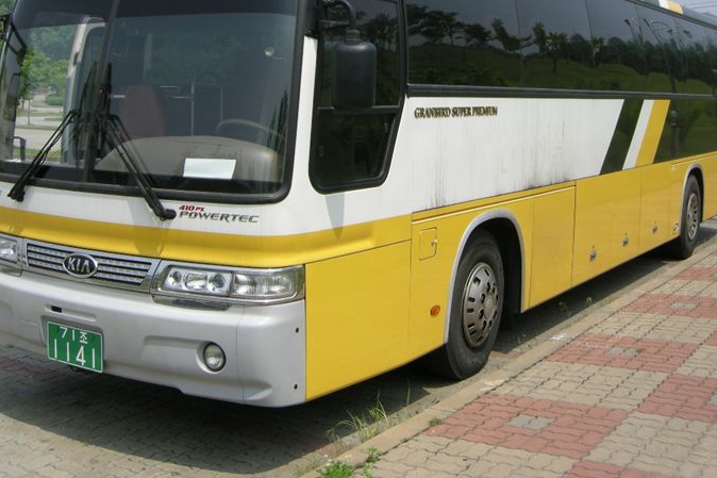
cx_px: 324
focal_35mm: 50
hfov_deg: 39.6
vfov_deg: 26.8
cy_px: 146
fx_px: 996
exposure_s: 1/260
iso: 64
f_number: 6.1
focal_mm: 7.5
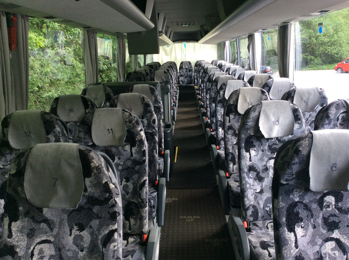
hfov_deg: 56.9
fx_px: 322
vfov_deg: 44.1
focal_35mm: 32
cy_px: 130
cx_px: 174
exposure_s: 1/25
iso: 50
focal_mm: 3.3
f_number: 2.4
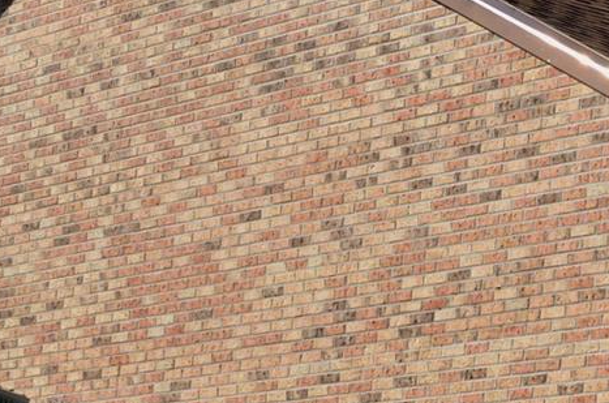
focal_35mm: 180
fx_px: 3033
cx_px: 828
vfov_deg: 7.5
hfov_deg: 11.1
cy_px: 518
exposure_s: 1/250
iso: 100
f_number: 7.1
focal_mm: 35
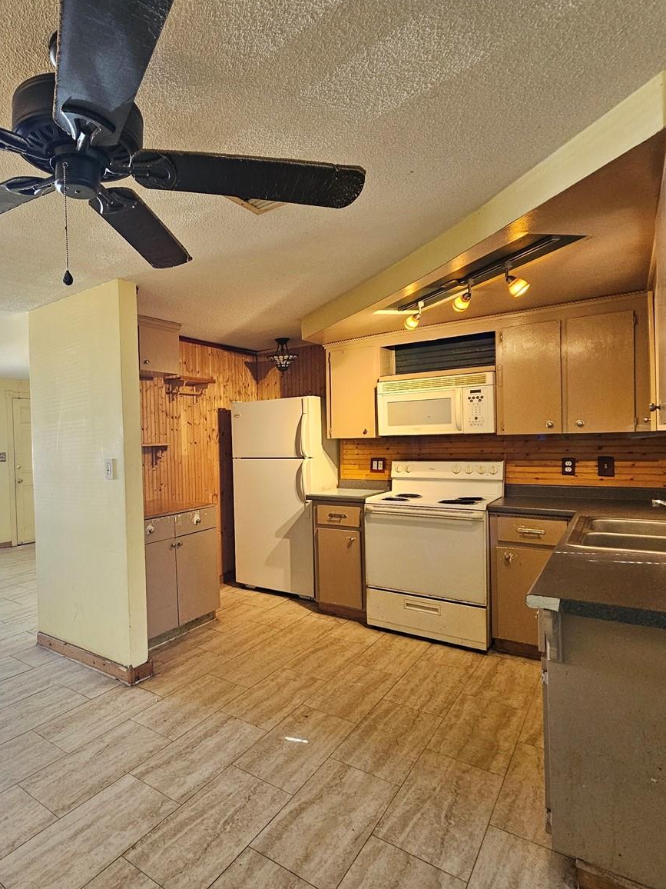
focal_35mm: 18
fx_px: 462
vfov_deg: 87.8
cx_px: 201
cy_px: 444
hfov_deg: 68.7
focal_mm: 2.2
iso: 320
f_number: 2.2
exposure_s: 1/60
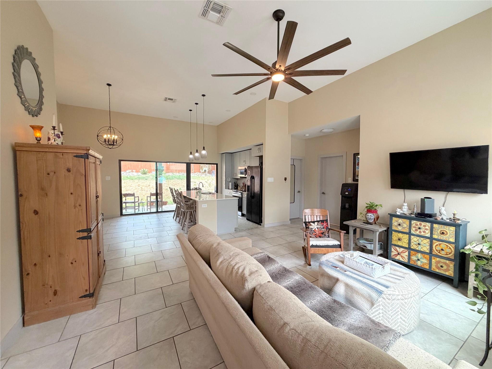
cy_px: 184
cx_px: 246
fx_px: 199
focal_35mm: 14
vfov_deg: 85.7
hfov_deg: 102.1
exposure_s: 1/60
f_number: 2.2
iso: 320
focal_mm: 2.22
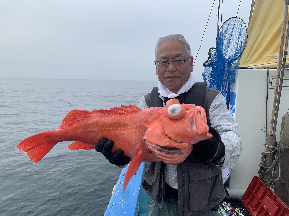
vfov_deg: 53.1
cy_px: 108
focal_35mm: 26
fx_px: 217
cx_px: 144
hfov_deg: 67.3
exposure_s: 1/2481
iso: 25
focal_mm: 4.25
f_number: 1.8
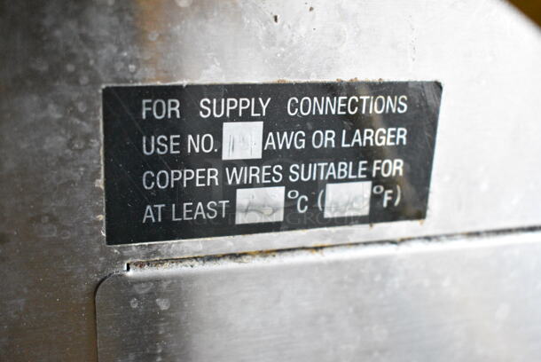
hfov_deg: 42.3
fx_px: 699
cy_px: 181
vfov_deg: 29.0
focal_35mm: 46
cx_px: 270
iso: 6400
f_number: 5
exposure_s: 1/100
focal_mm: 31
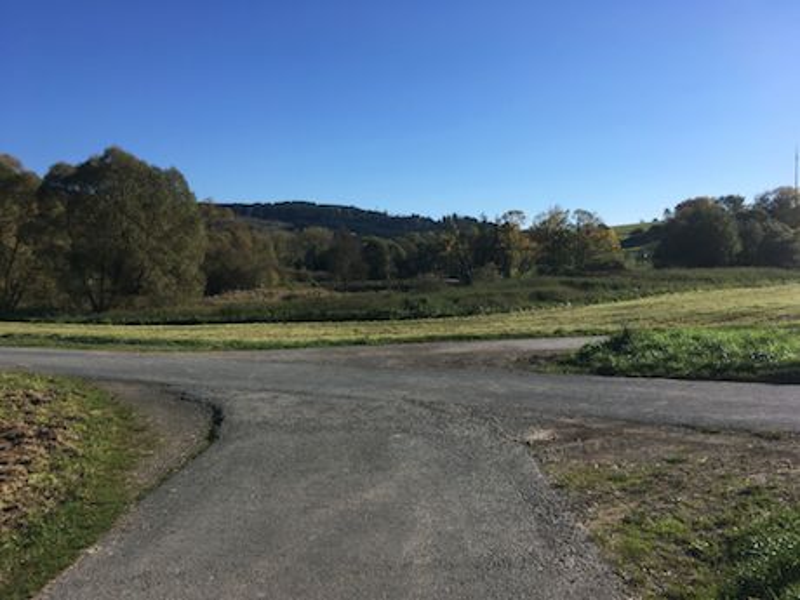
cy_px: 300
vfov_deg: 48.2
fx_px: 670
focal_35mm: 29
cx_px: 400
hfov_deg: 61.7
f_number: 2.2
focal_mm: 4.15
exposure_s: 1/1789
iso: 25
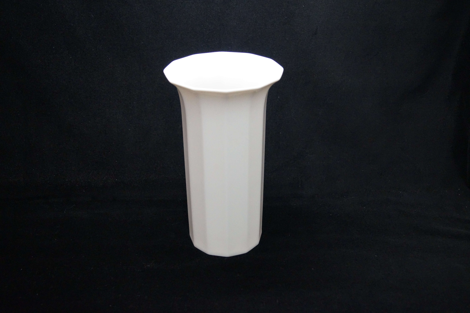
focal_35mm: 39
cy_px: 156
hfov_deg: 49.6
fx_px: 509
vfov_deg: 34.2
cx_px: 235
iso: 3200
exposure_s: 1/100
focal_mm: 26
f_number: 4.5
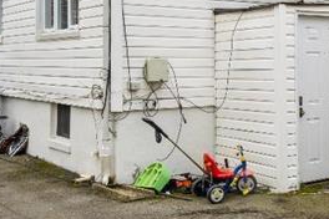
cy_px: 68
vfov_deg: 20.5
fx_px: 603
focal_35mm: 66
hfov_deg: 27.3
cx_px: 384
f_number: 11
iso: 80
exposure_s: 1/40
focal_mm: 17
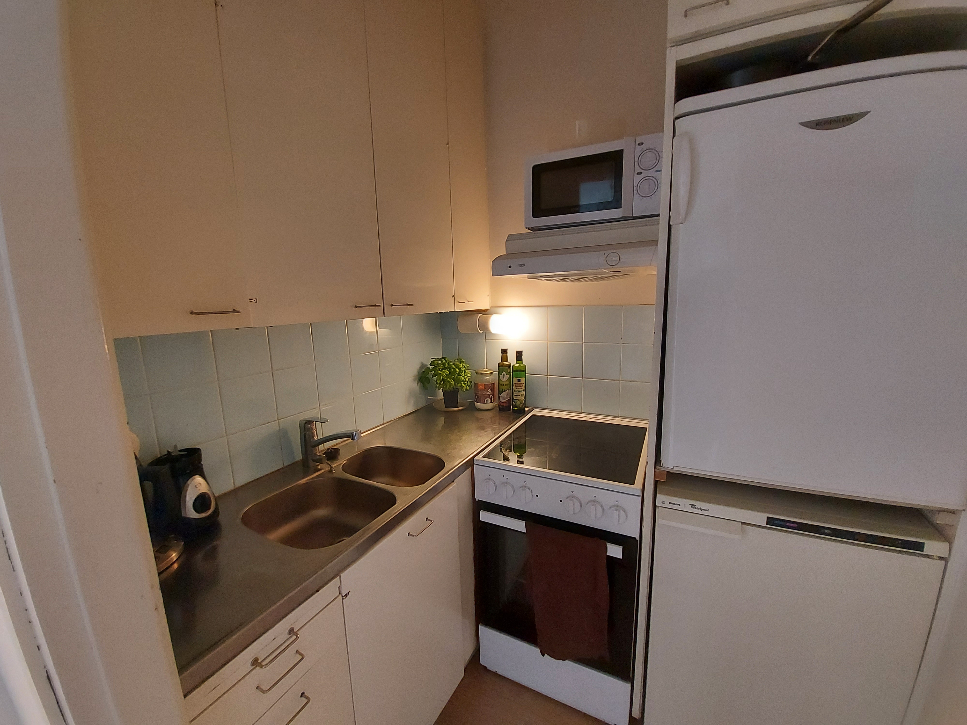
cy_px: 362
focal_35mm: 13
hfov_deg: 106.2
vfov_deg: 89.9
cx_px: 484
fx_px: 363
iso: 320
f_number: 2.2
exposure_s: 1/50
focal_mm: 1.74
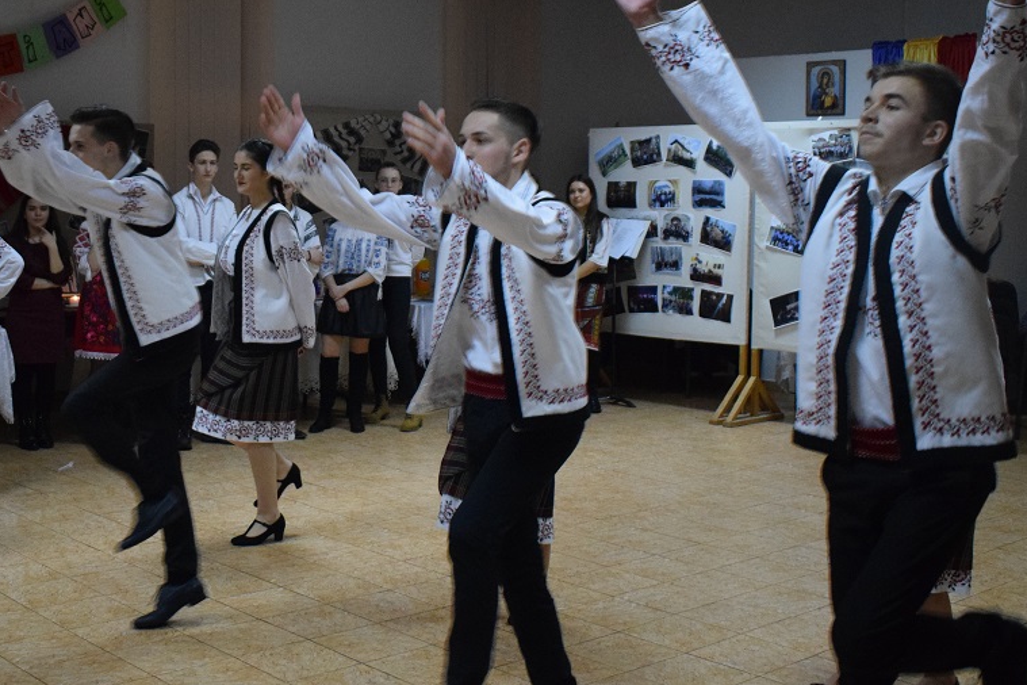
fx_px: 1420
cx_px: 414
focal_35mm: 50
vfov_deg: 27.0
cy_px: 233
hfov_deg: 39.6
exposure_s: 1/100
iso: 3200
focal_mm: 21
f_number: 3.8
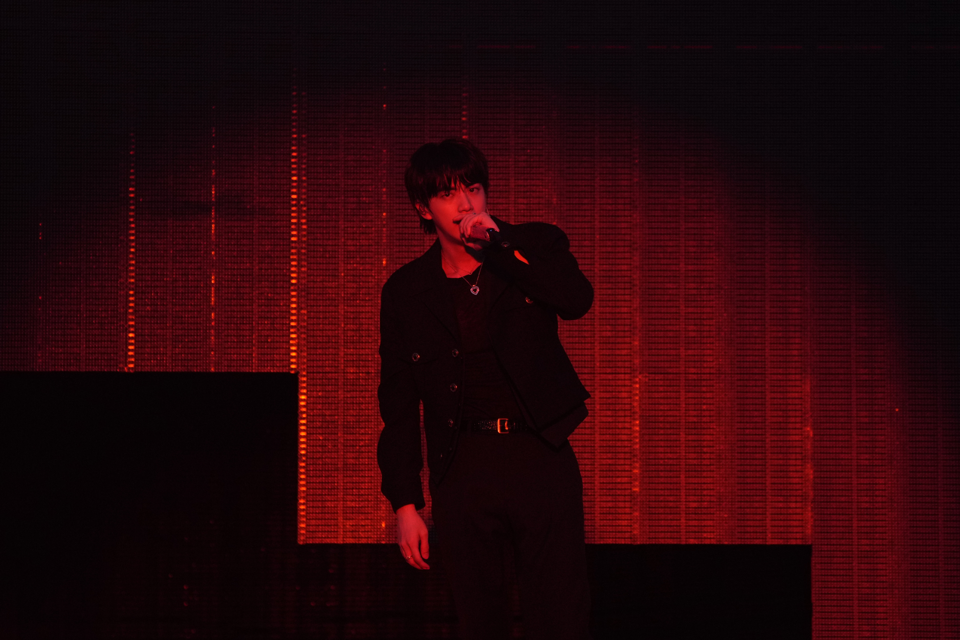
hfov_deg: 7.0
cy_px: 320
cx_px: 480
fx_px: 7839
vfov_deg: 4.7
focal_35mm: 294
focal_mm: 196
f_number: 5.6
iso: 2500
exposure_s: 1/500
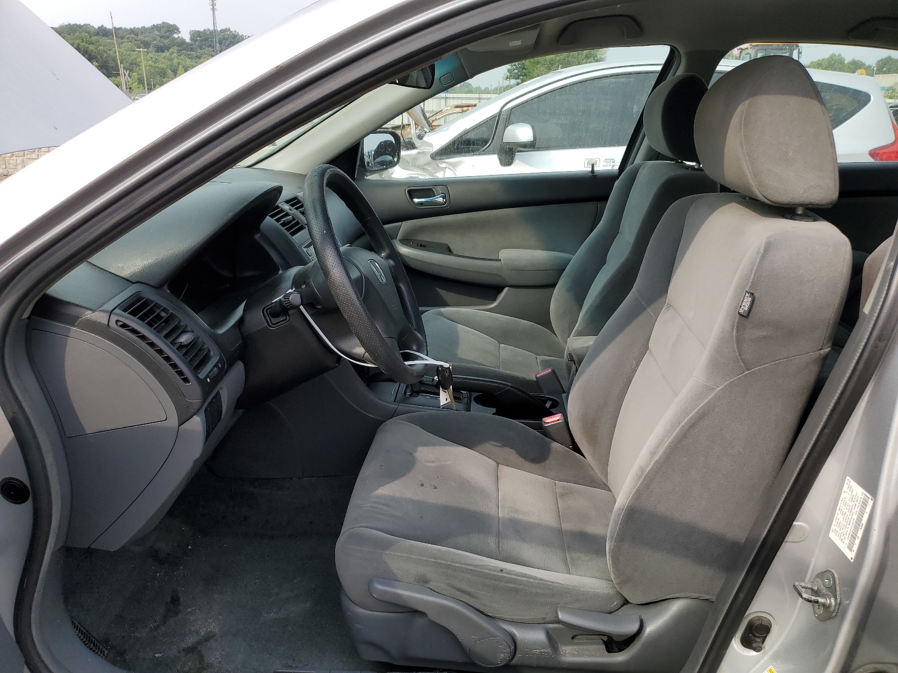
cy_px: 336
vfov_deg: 53.1
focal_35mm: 26
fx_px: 674
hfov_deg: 67.3
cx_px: 449
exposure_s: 1/1250
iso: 50
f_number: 1.5
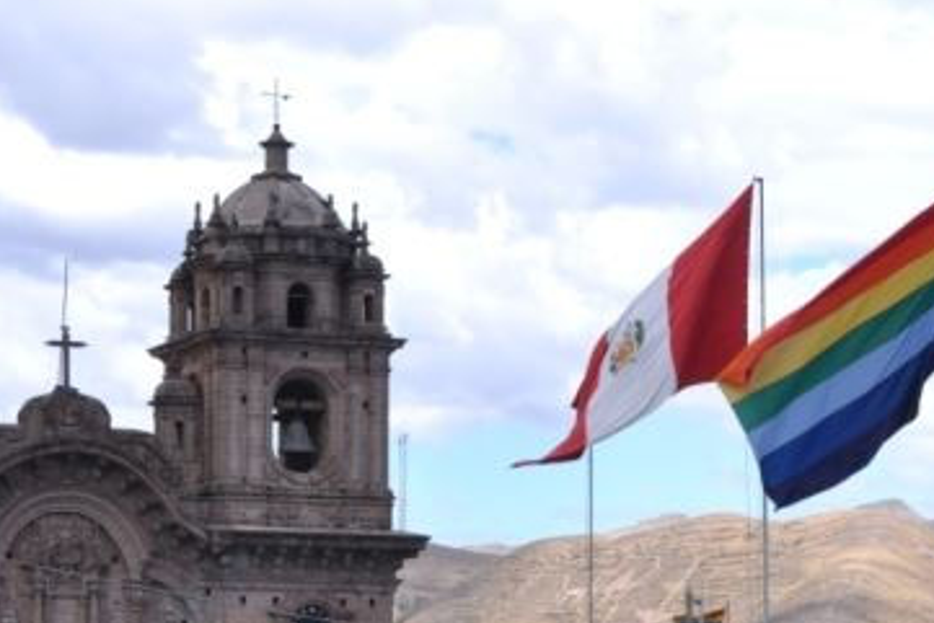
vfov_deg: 9.8
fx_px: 3633
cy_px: 505
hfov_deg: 14.6
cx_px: 559
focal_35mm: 140
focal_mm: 42
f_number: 10
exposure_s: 1/40
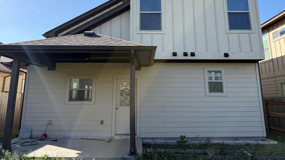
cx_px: 141
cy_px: 55
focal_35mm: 27
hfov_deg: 69.9
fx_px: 204
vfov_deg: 42.4
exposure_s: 1/3584
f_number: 1.78
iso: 100
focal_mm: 6.76
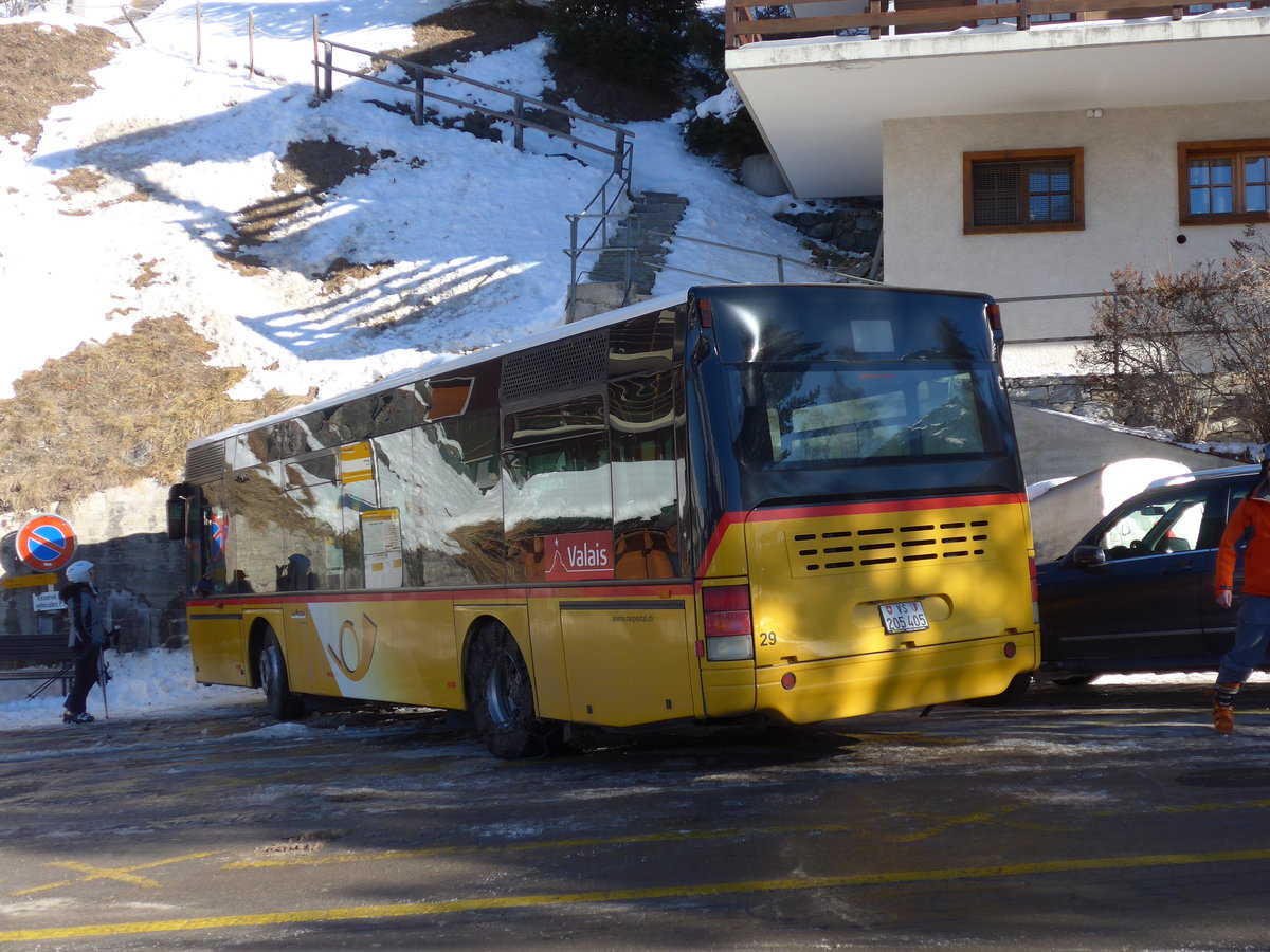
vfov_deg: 31.5
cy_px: 476
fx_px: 1688
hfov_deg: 41.2
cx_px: 635
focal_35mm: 46
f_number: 3
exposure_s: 1/800
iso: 80
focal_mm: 9.5
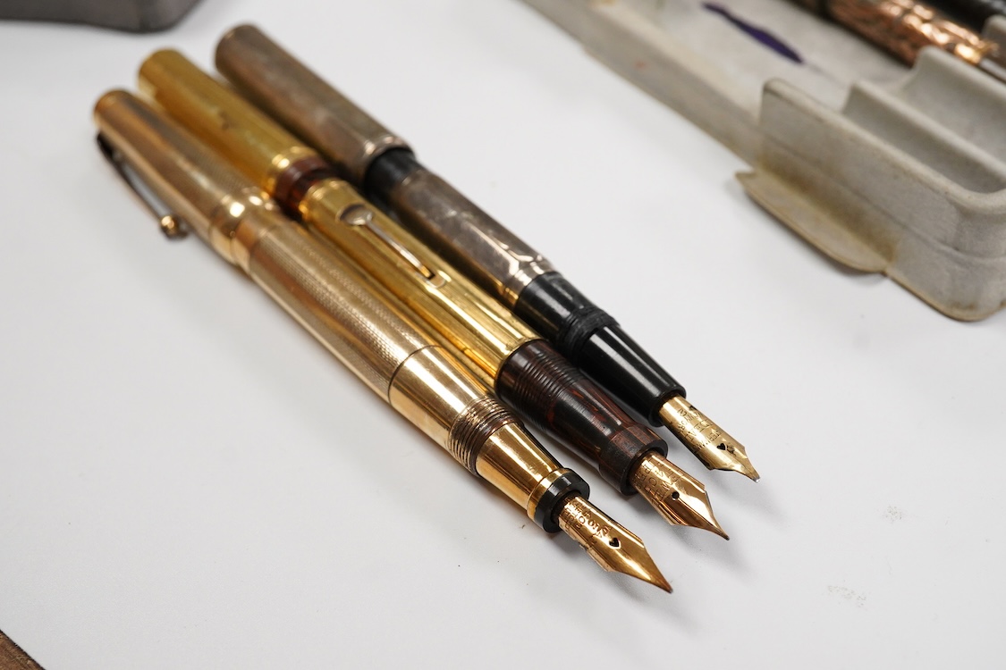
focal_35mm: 45
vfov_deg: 29.9
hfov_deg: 43.6
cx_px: 503
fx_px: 1257
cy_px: 335
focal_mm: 30
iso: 2500
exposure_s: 1/200
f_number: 11
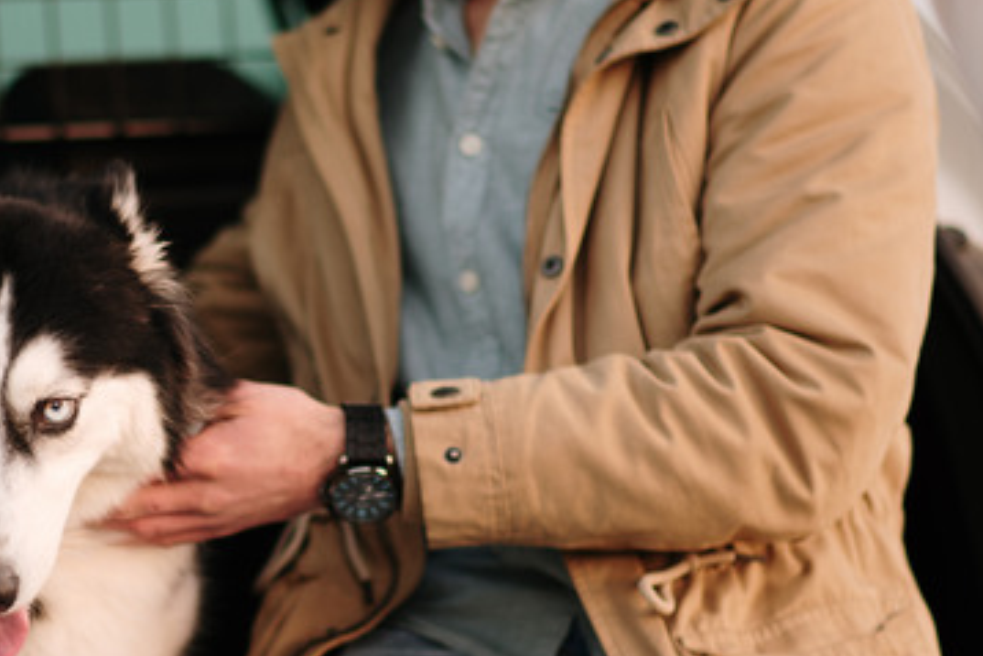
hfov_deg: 11.1
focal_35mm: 185
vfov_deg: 7.4
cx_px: 321
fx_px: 5053
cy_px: 368
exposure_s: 1/200
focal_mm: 85
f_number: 1.8
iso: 100
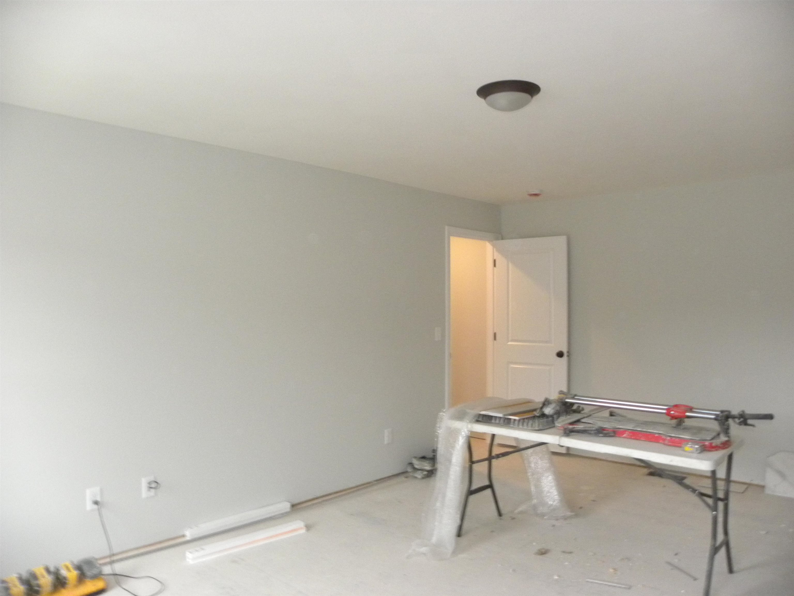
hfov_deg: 67.3
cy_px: 298
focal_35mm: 26
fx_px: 596
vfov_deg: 53.1
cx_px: 397
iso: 400
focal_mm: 4.6
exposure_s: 1/50
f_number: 2.8
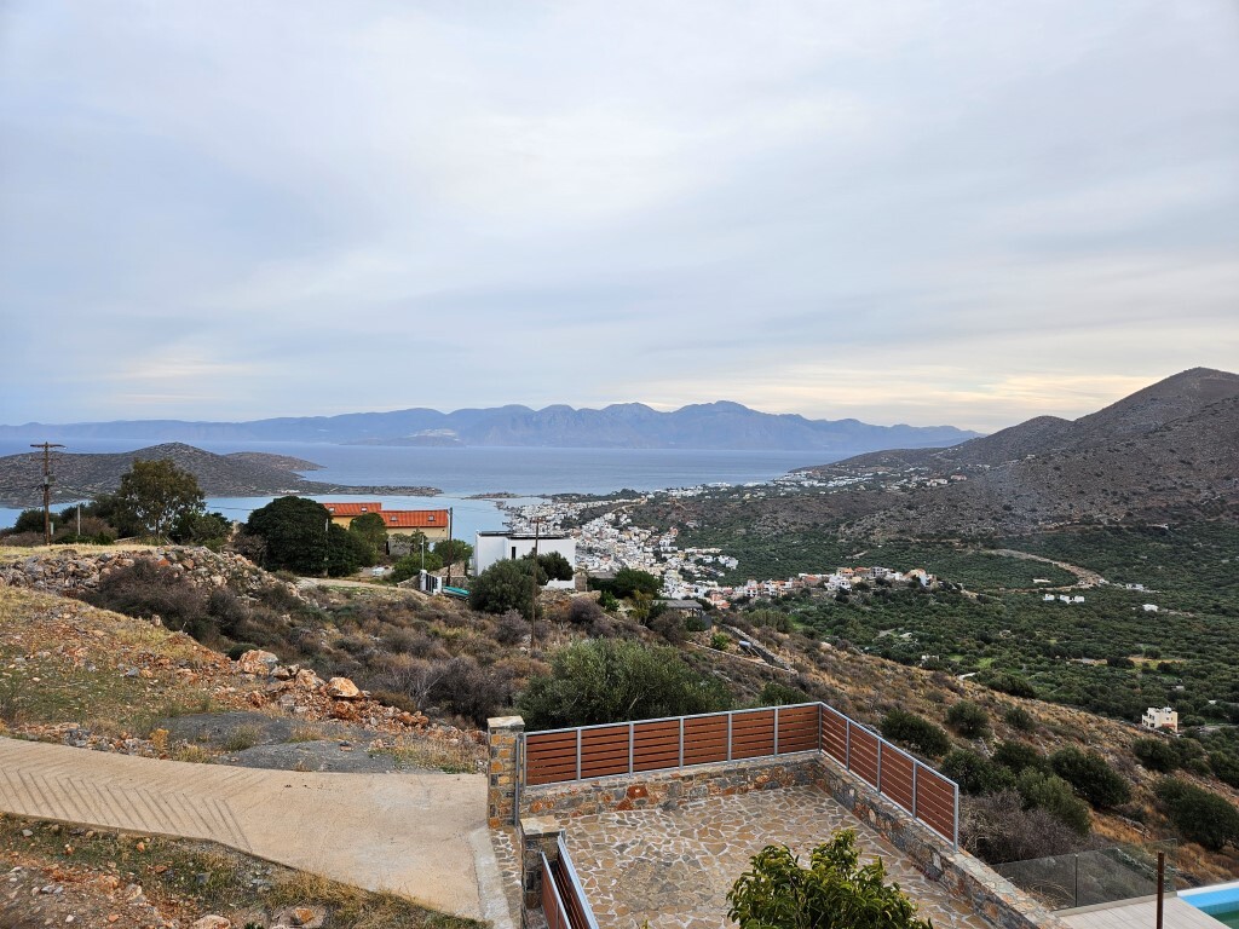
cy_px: 464
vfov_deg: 58.9
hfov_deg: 73.9
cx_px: 620
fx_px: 823
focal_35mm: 23
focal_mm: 5.4
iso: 25
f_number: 1.8
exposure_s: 1/180
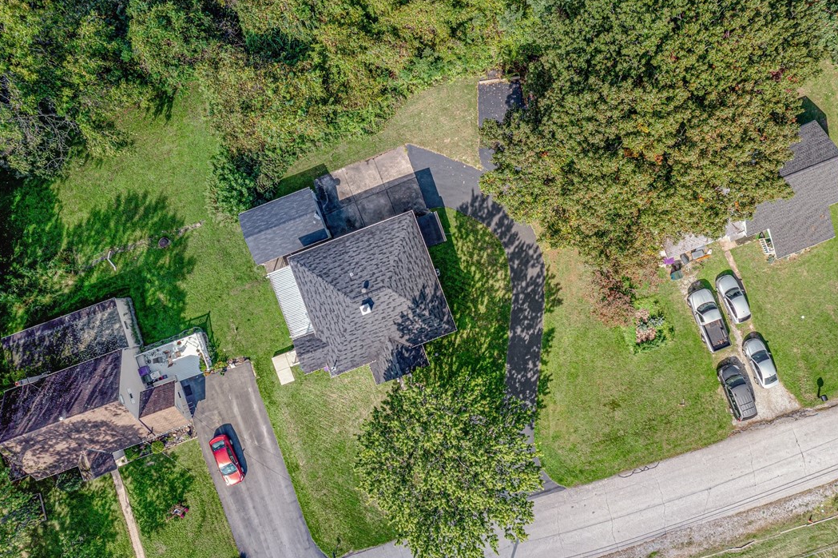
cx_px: 423
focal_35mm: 29
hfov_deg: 63.7
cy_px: 284
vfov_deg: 44.9
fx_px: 675
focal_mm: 10.26
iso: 100
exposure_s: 1/200
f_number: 5
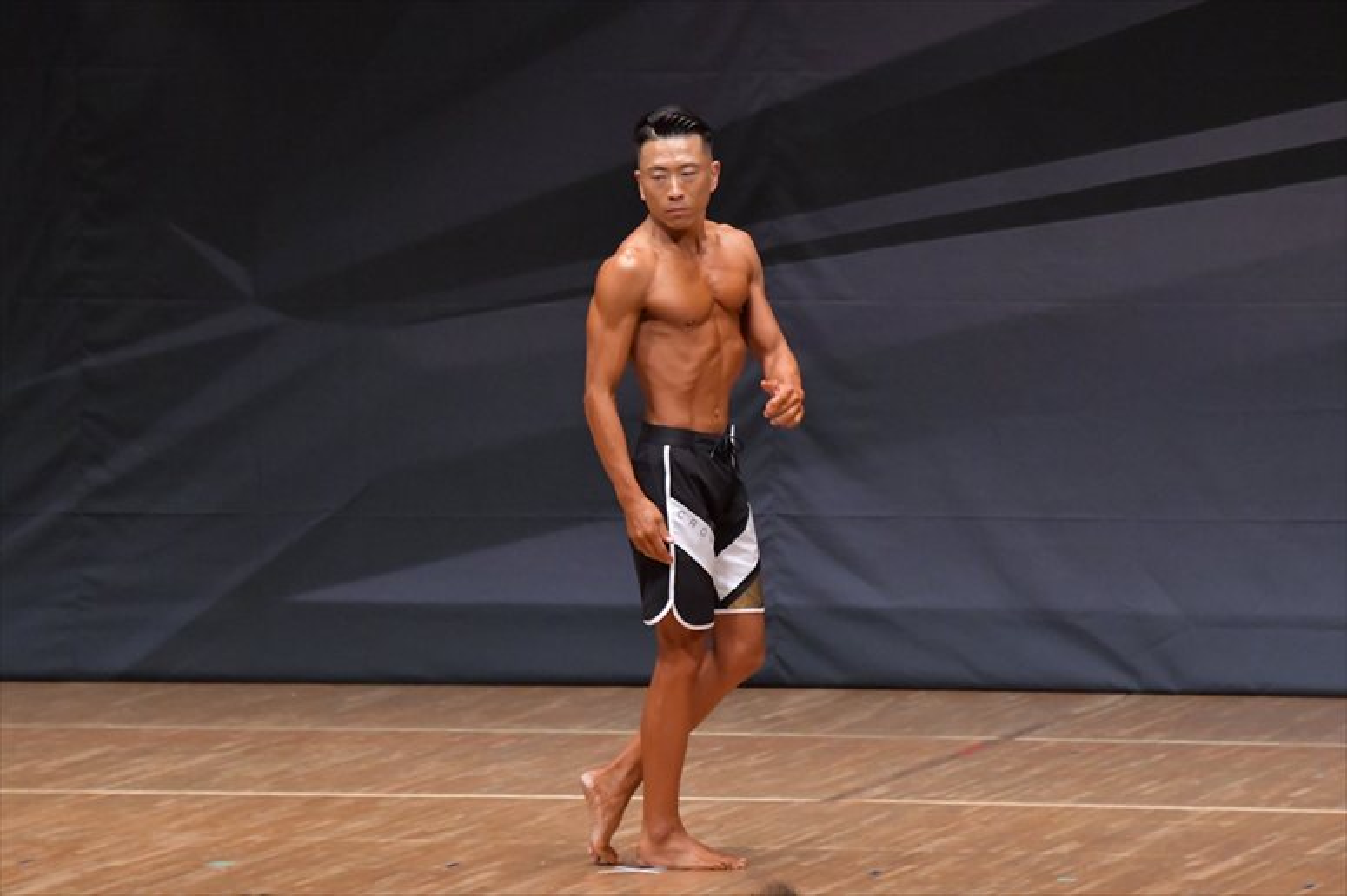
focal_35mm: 285
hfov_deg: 7.2
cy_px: 448
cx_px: 674
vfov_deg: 4.8
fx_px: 10659
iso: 6400
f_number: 5.6
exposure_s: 1/400
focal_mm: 190
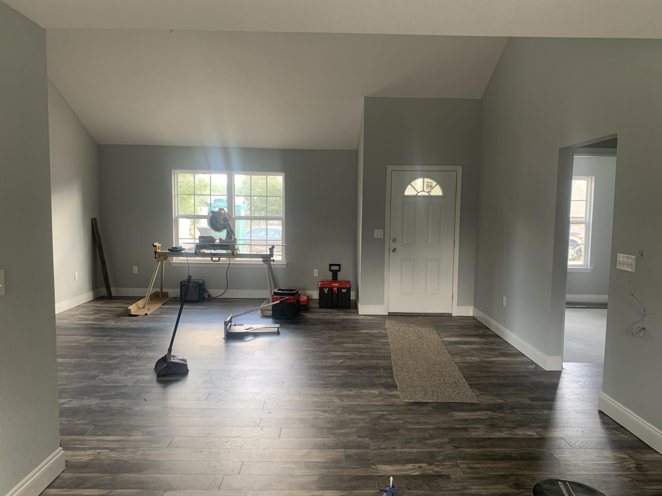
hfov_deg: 67.3
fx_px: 497
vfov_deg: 53.1
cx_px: 331
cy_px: 248
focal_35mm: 26
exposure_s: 1/60
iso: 125
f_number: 1.8
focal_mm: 4.25
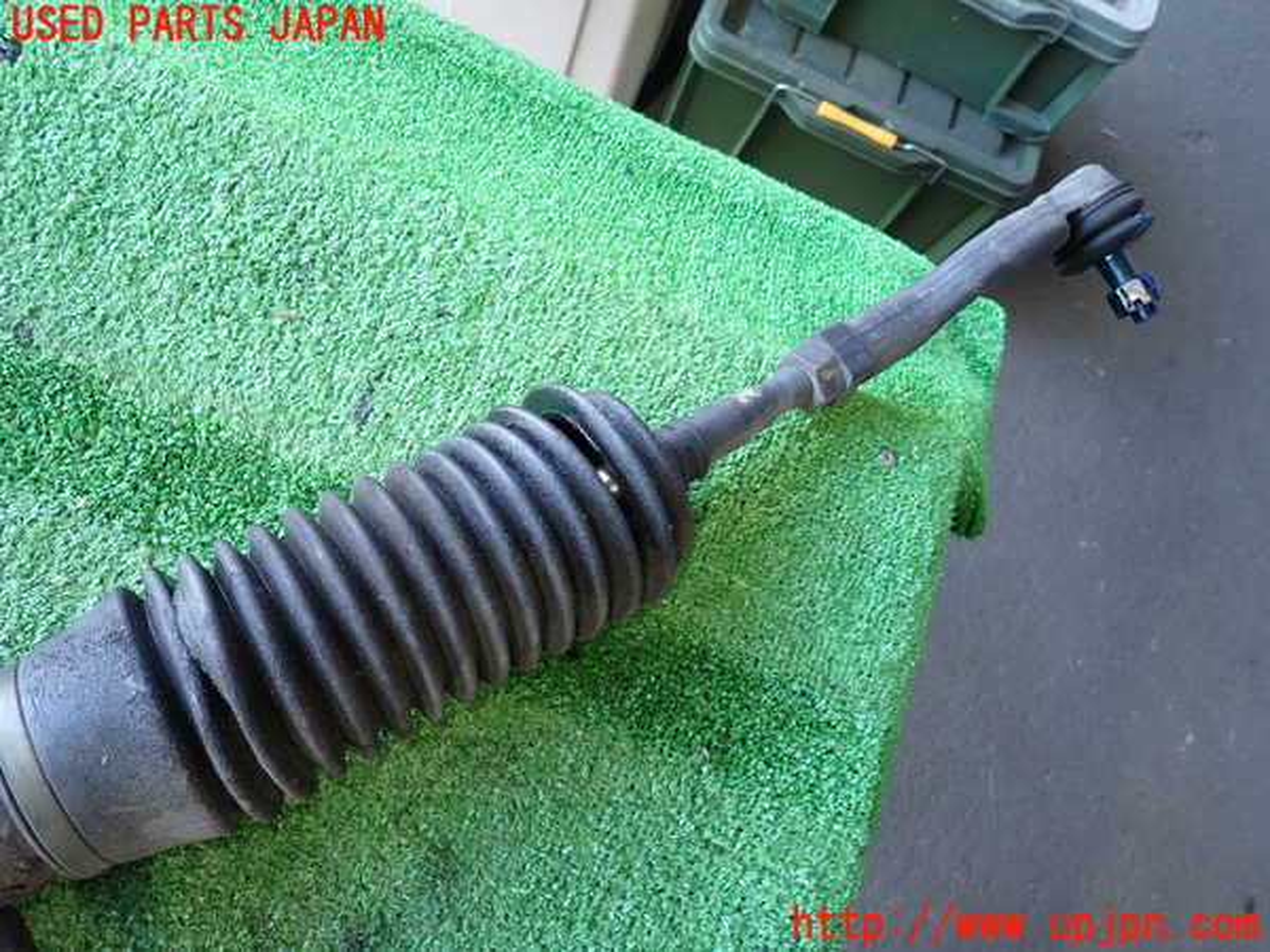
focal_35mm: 25
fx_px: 917
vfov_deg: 54.9
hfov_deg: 69.4
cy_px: 476
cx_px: 635
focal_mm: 4.5
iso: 200
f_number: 2
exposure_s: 1/50
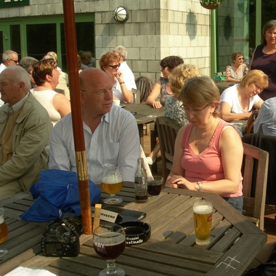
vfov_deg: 32.2
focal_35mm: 53
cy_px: 134
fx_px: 478
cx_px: 214
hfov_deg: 31.5
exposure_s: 1/387
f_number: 4.8
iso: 50
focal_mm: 7.8
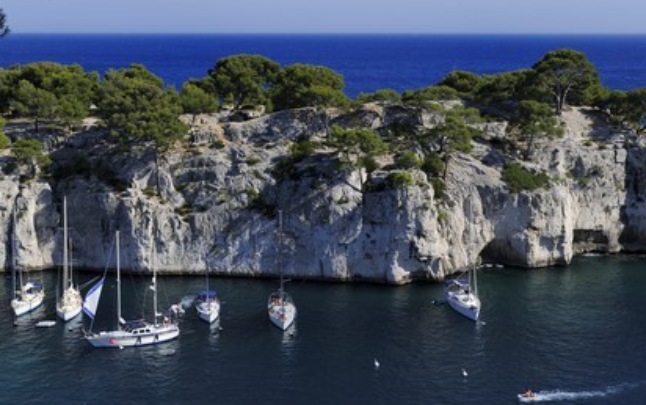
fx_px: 951
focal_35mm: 54
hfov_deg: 37.5
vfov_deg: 24.0
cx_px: 323
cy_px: 193
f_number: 10
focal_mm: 52
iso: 200
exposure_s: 1/200
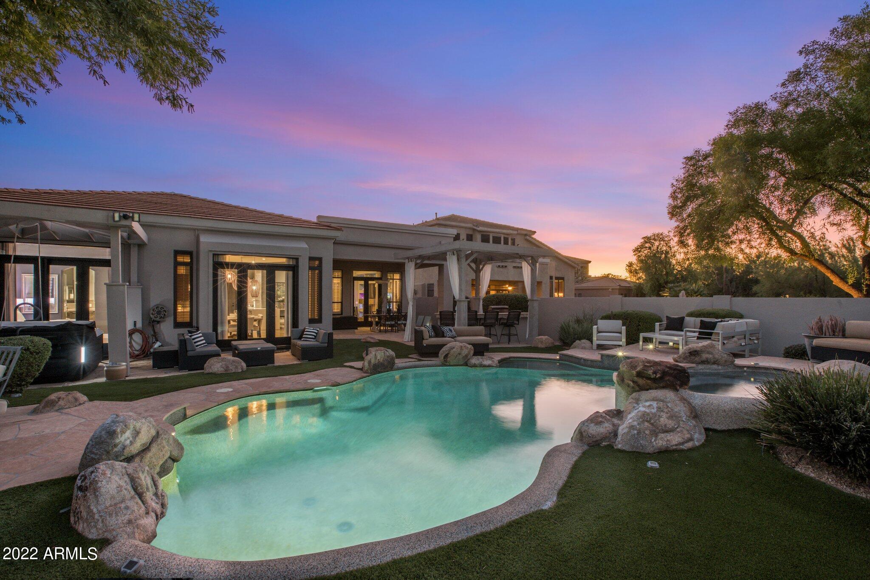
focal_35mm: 16
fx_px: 387
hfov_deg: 96.7
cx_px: 435
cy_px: 290
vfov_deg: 73.7
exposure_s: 3.2
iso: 400
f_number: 13
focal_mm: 16
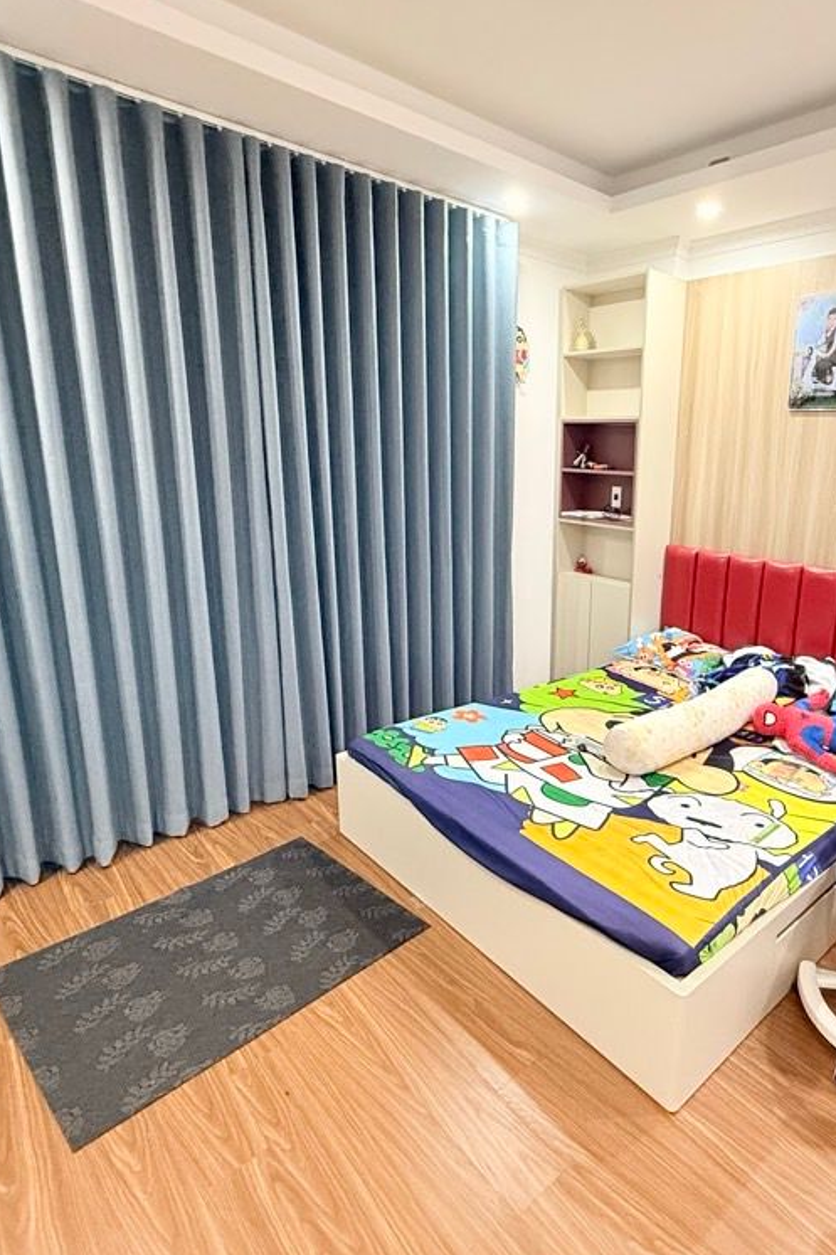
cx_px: 574
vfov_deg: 84.0
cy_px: 626
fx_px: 697
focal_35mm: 20
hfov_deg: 60.1
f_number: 2.2
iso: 500
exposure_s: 1/50
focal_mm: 2.22
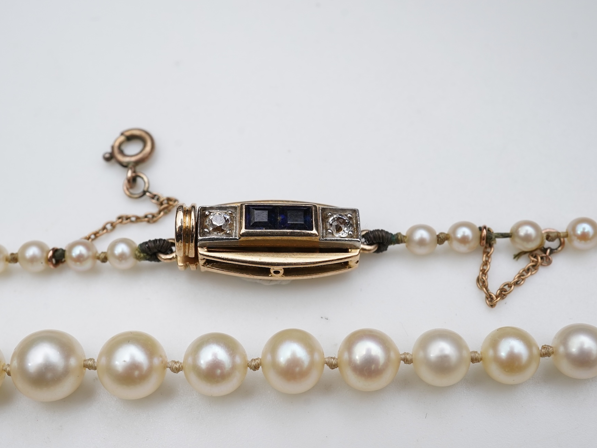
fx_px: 845
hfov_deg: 38.9
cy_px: 223
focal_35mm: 49
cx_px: 296
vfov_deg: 29.7
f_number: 18
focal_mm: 30
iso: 400
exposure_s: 1/125
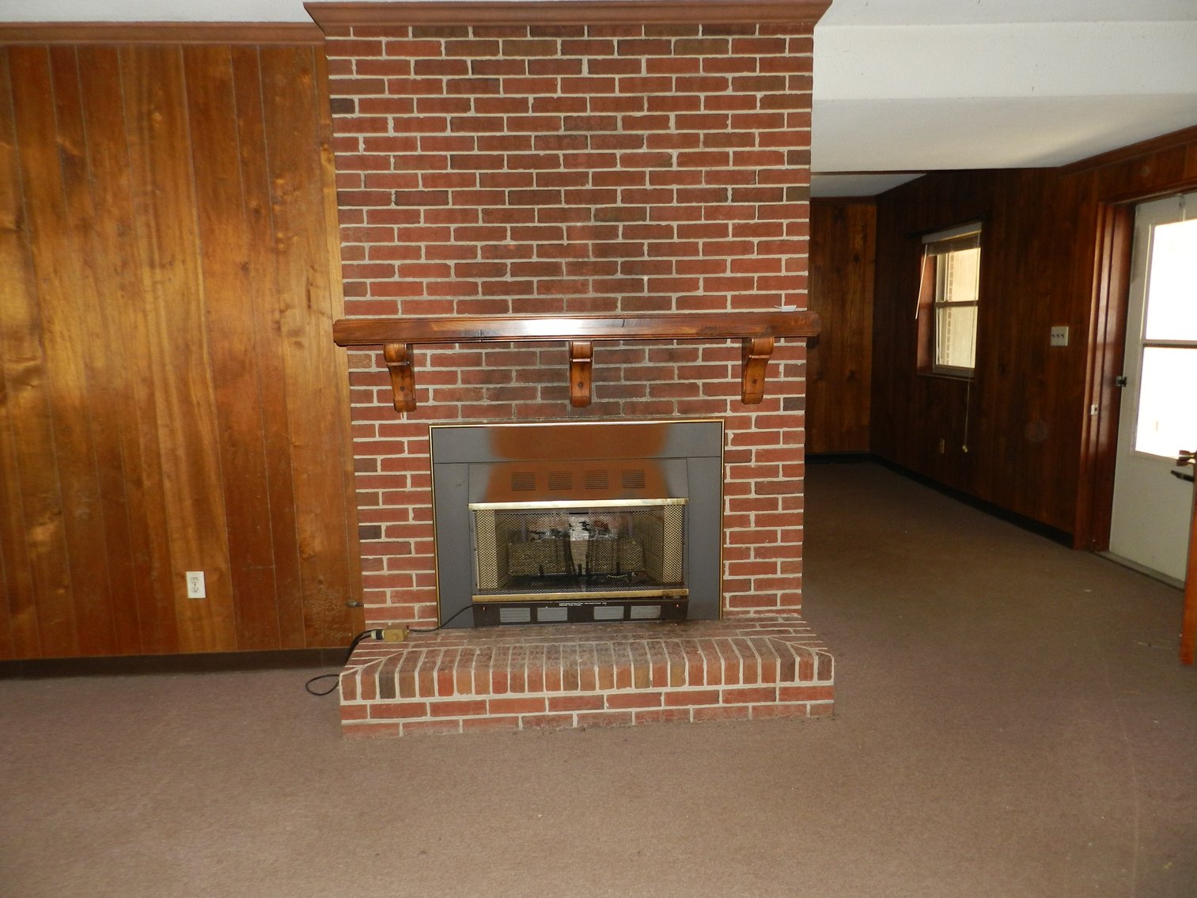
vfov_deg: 58.9
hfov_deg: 73.9
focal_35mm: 23
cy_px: 449
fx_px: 795
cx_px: 598
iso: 220
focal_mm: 4
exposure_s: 1/30
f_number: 3.4
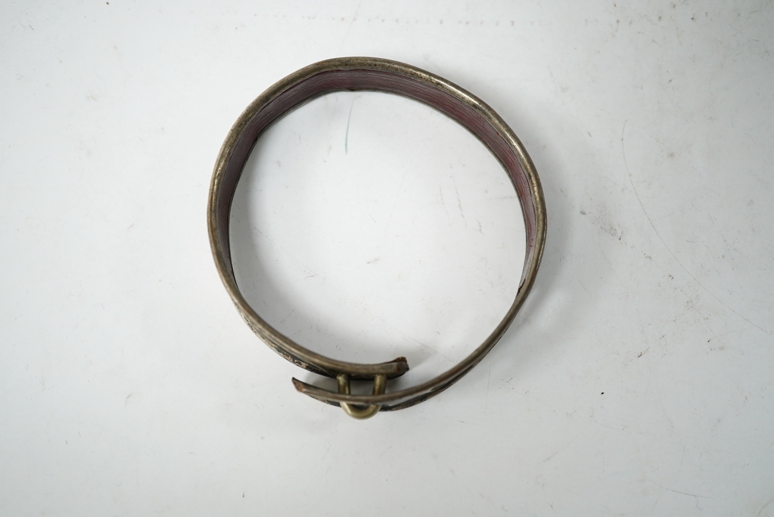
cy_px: 258
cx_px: 387
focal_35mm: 45
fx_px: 968
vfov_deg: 29.9
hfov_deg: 43.6
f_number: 4.5
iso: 1250
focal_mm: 30
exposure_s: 1/125
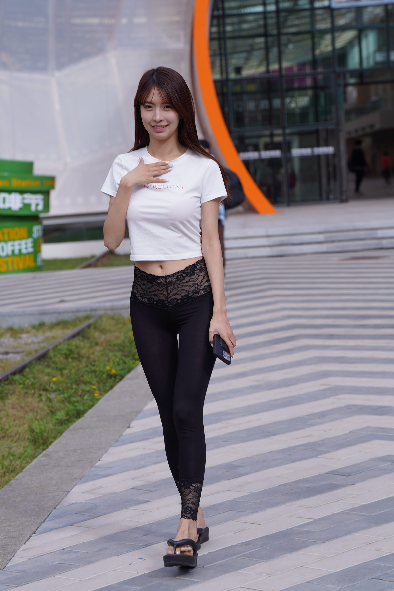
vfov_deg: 20.6
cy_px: 296
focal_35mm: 99
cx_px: 197
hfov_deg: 13.8
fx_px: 1625
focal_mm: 99
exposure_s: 1/400
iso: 125
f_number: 5.6
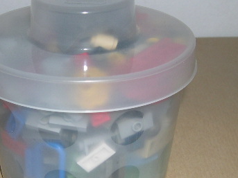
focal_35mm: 71
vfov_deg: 20.7
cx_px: 78
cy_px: 106
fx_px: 488
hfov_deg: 27.2
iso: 100
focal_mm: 8
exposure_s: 1/60
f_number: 7.6
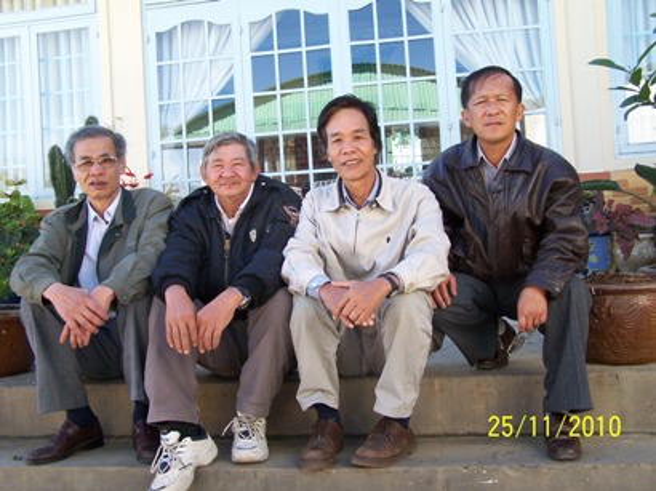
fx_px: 720
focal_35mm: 38
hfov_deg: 49.0
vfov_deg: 37.7
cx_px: 328
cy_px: 246
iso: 80
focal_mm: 6.3
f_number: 2.8
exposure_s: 1/160
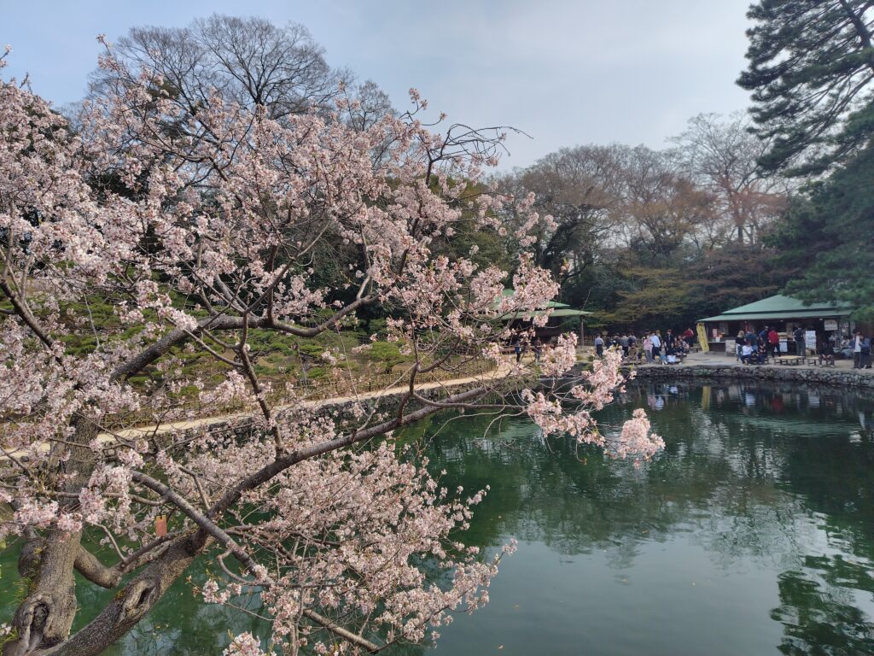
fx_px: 581
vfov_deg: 58.9
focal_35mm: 23
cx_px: 437
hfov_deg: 73.9
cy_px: 328
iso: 50
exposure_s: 1/1755
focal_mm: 5.6
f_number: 1.9
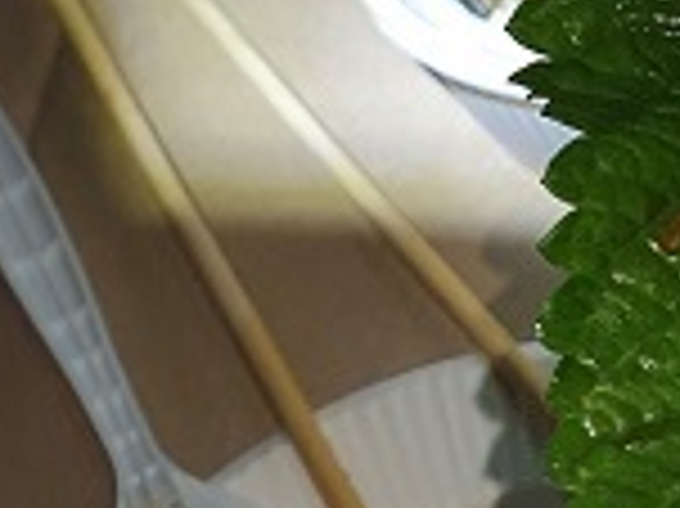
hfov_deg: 15.4
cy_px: -243
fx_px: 2179
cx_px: 1211
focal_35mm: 111
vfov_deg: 12.7
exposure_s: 1/40
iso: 100
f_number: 2.4
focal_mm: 4.3
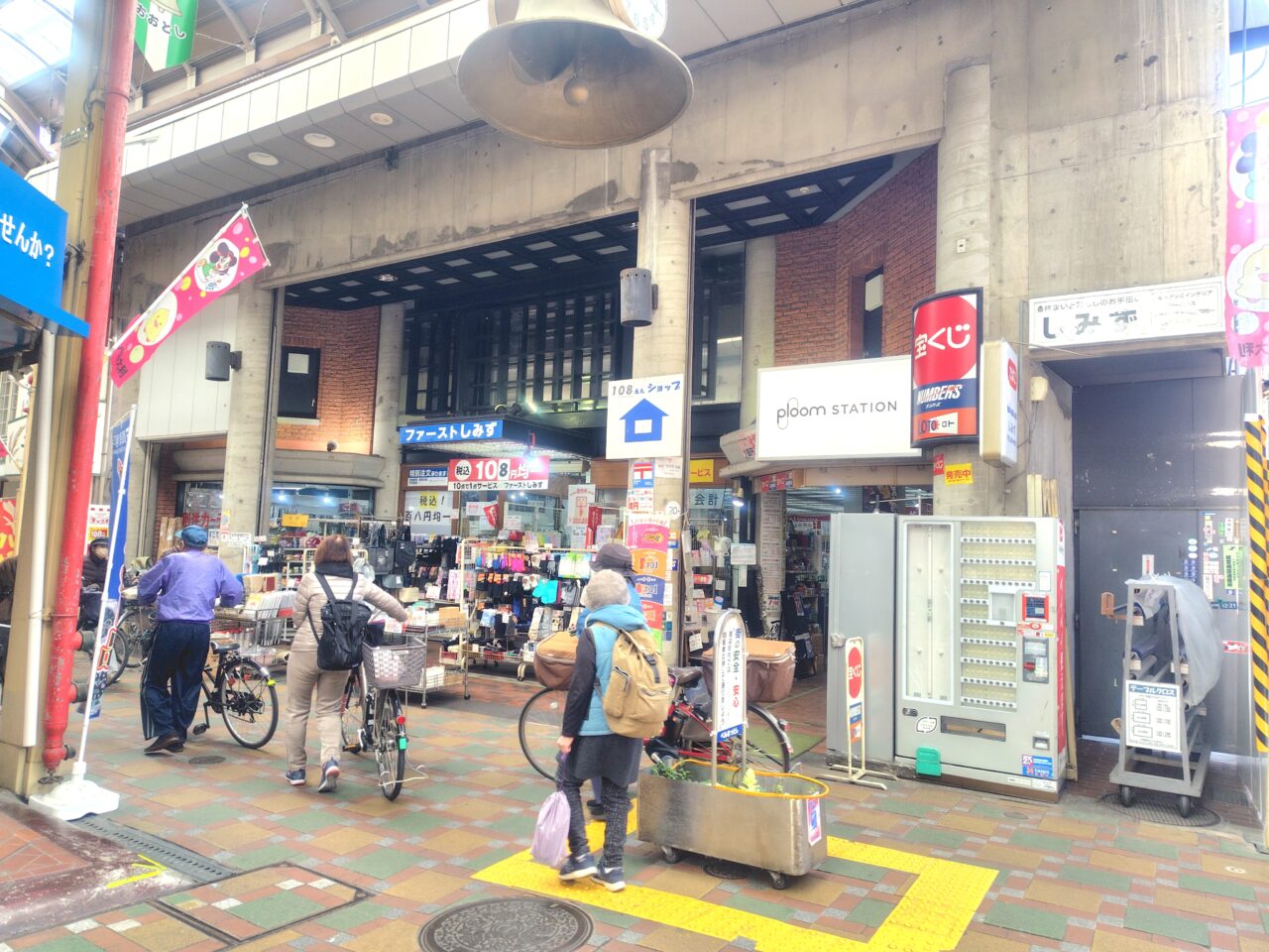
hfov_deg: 73.9
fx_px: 843
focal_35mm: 23
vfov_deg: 58.9
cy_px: 476
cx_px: 634
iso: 50
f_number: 1.9
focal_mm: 5.6
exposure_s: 1/120
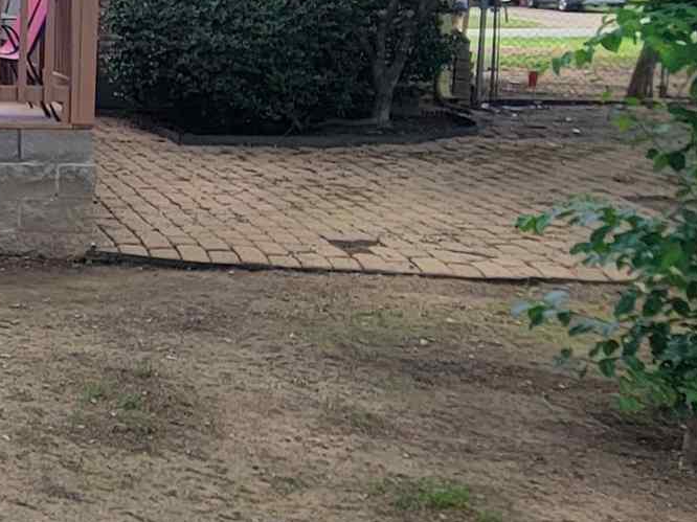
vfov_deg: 24.0
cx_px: -419
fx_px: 1208
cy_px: 109
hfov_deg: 23.6
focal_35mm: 60
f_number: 2.2
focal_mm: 2.2
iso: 50
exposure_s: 1/189
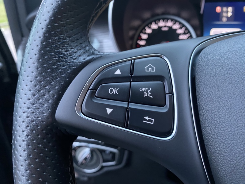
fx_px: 177
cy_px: 92
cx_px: 122
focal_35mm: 25
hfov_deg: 69.4
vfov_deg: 54.9
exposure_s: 1/27
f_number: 1.8
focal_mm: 4.25
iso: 500
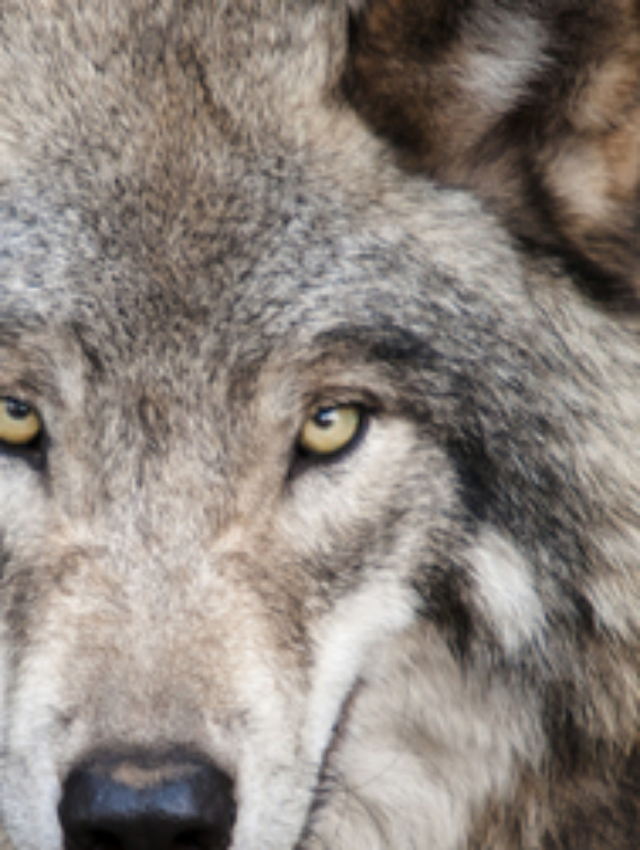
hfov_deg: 1.2
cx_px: 119
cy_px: 501
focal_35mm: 1203
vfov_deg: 1.6
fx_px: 29580
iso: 400
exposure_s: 1/100
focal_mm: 420
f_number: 6.3
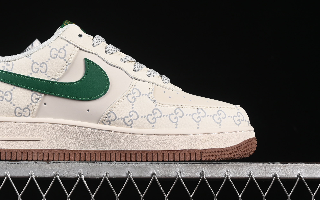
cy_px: 68
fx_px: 924
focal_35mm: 106
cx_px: 98
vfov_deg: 12.3
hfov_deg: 19.6
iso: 160
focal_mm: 50
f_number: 8
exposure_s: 1/80
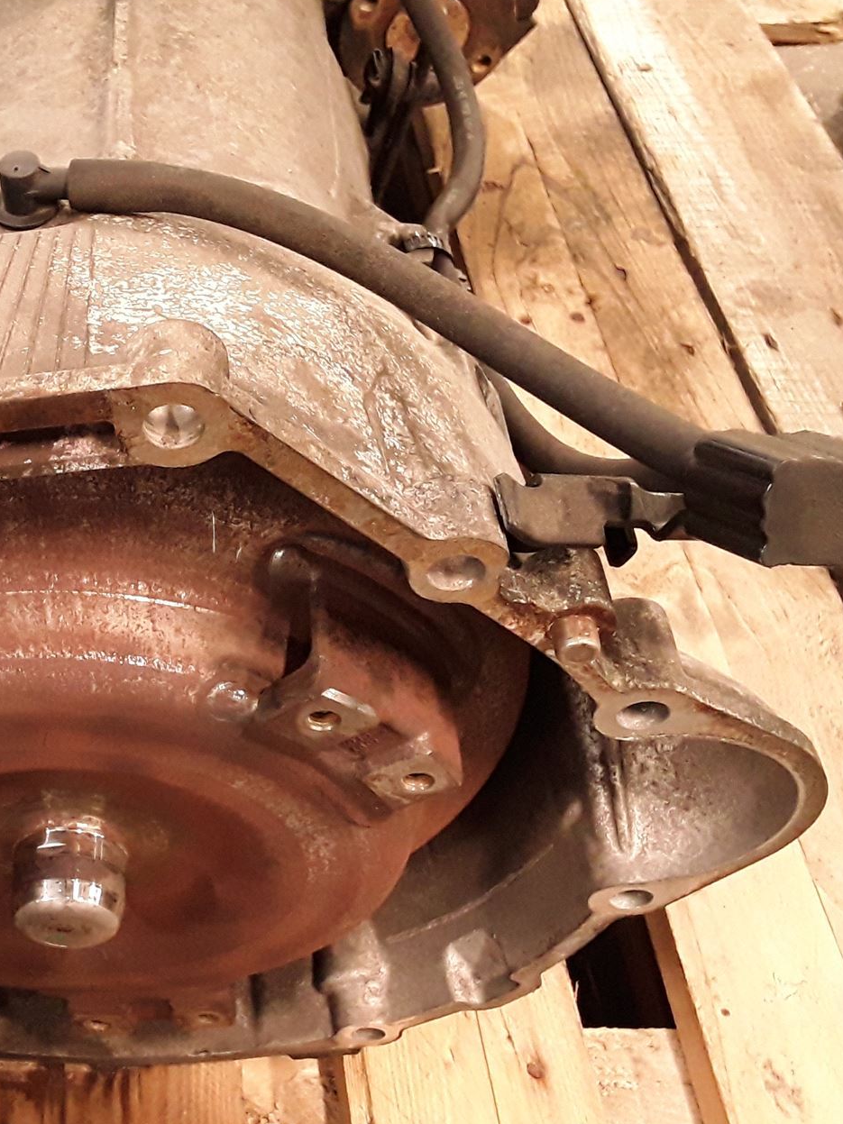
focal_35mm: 46
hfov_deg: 29.8
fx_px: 1494
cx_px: 40
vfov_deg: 41.1
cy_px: 665
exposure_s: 1/25
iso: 250
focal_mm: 2.91
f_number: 1.9
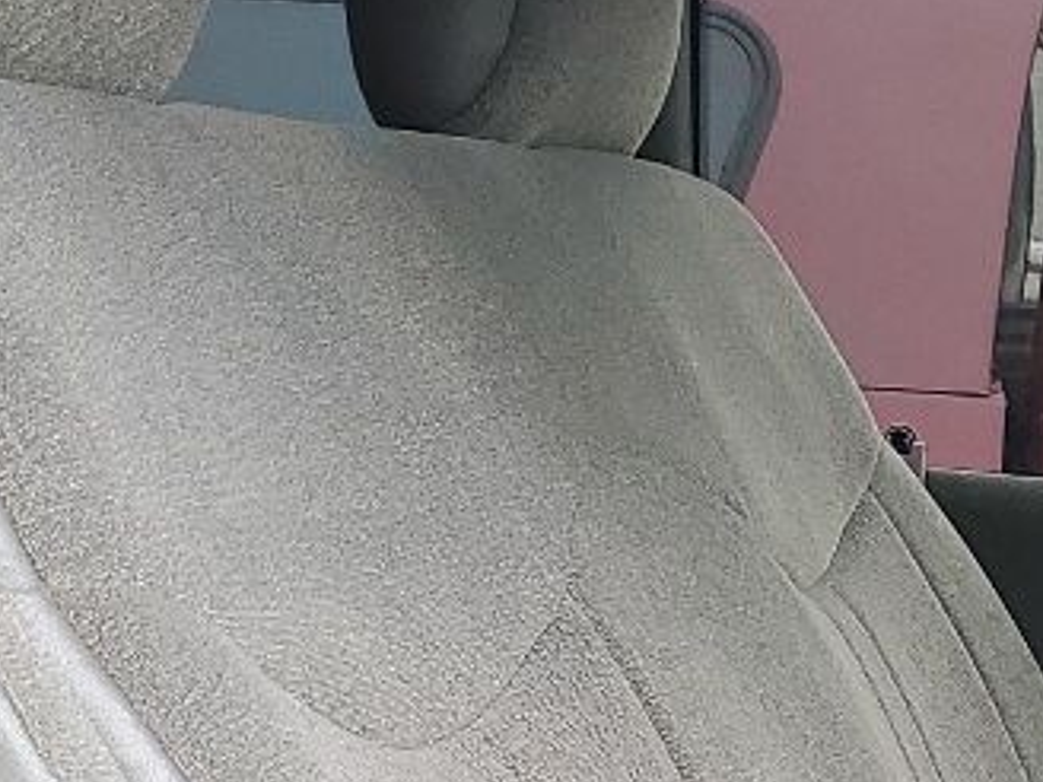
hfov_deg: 14.7
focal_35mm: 127
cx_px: 1437
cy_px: 1020
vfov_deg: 11.4
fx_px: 3827
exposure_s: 1/303
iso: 50
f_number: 1.5
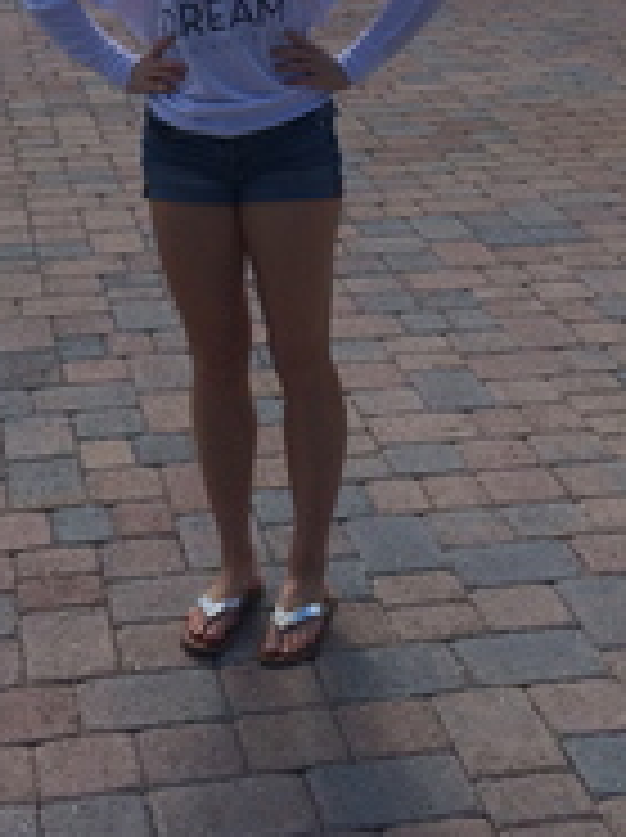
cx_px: 203
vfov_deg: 24.4
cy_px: -72
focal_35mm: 75
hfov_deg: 19.5
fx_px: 1813
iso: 32
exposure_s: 1/2053
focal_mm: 4.15
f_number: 2.2
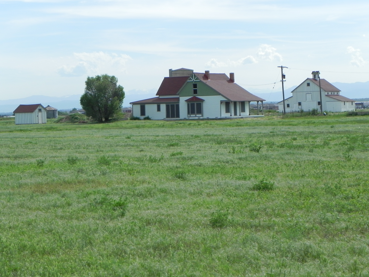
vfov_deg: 17.4
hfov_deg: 23.0
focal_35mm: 85
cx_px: 184
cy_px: 138
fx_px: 906
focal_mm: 15.1
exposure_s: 1/438
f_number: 7.1
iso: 160
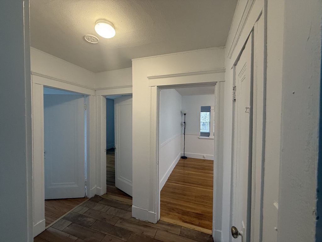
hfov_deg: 102.1
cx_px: 161
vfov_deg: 85.7
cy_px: 121
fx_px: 130
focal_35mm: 14
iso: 320
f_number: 2.2
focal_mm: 2.22
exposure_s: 1/120
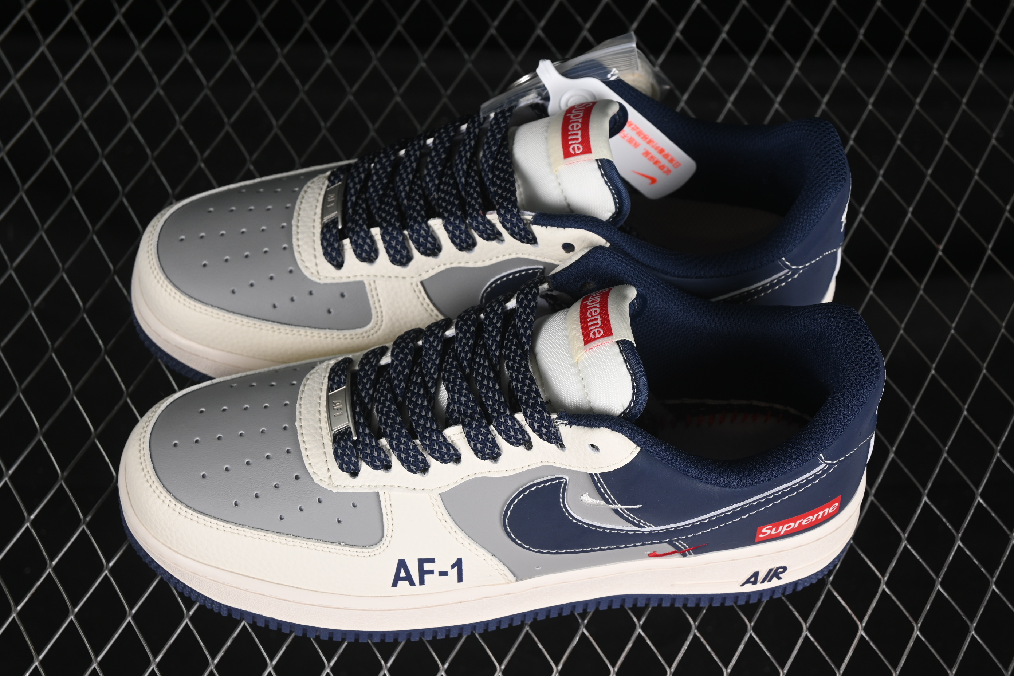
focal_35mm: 75
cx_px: 507
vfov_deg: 18.2
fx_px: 2112
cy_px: 338
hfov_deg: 27.0
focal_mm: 50
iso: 160
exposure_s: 1/80
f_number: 7.1
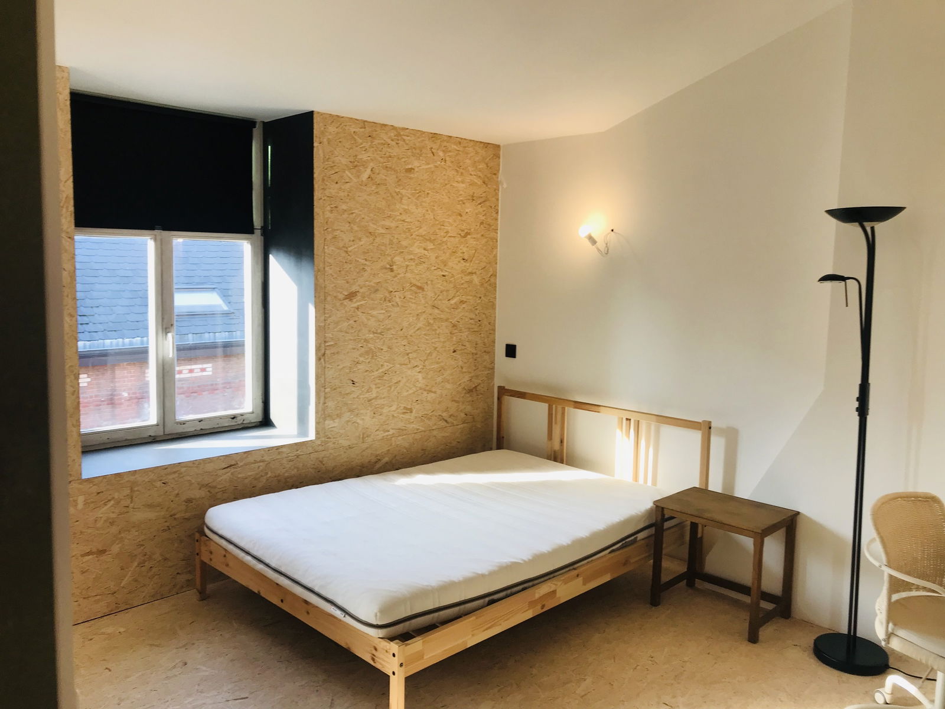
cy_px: 354
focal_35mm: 28
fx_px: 764
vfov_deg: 49.7
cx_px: 472
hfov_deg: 63.4
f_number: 1.8
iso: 20
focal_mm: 3.99
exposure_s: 1/110
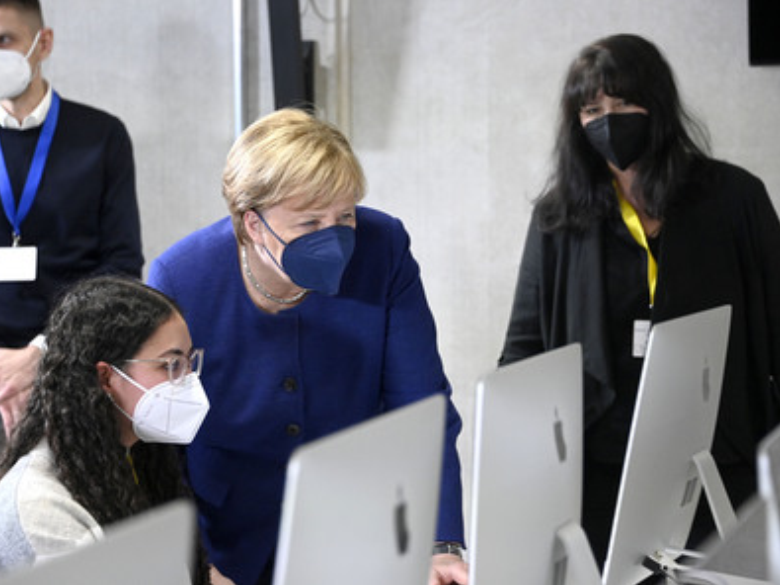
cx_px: 372
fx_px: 3018
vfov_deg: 11.1
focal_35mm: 134
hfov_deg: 14.7
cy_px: 291
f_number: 5.6
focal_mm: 122
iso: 6400
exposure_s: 1/500
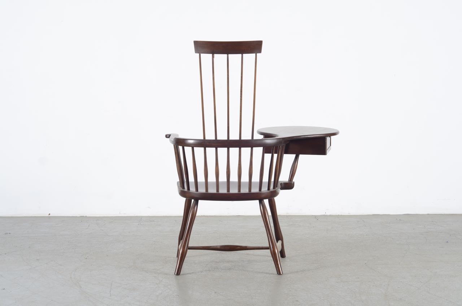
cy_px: 153
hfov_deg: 27.0
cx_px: 231
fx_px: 961
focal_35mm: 75
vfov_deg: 18.1
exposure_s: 1/125
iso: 100
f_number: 5.6
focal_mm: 50
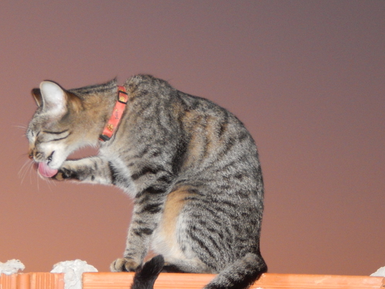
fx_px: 1757
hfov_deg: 12.5
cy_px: 148
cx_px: 170
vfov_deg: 9.4
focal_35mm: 158
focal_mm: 23.4
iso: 720
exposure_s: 1/30
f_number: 4.8
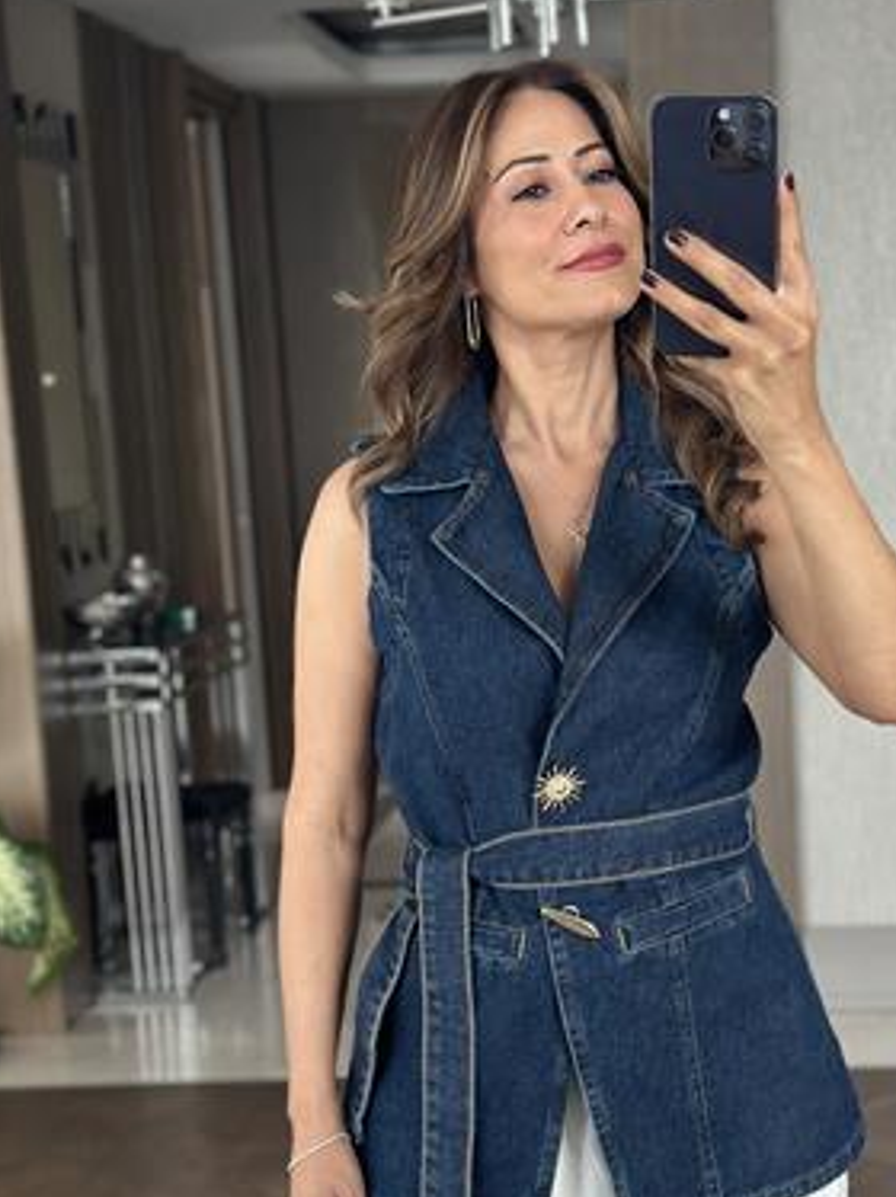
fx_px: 2246
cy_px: 765
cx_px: 582
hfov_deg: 22.5
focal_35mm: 65
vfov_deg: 29.7
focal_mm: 6.86
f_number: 1.78
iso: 125
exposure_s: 1/60
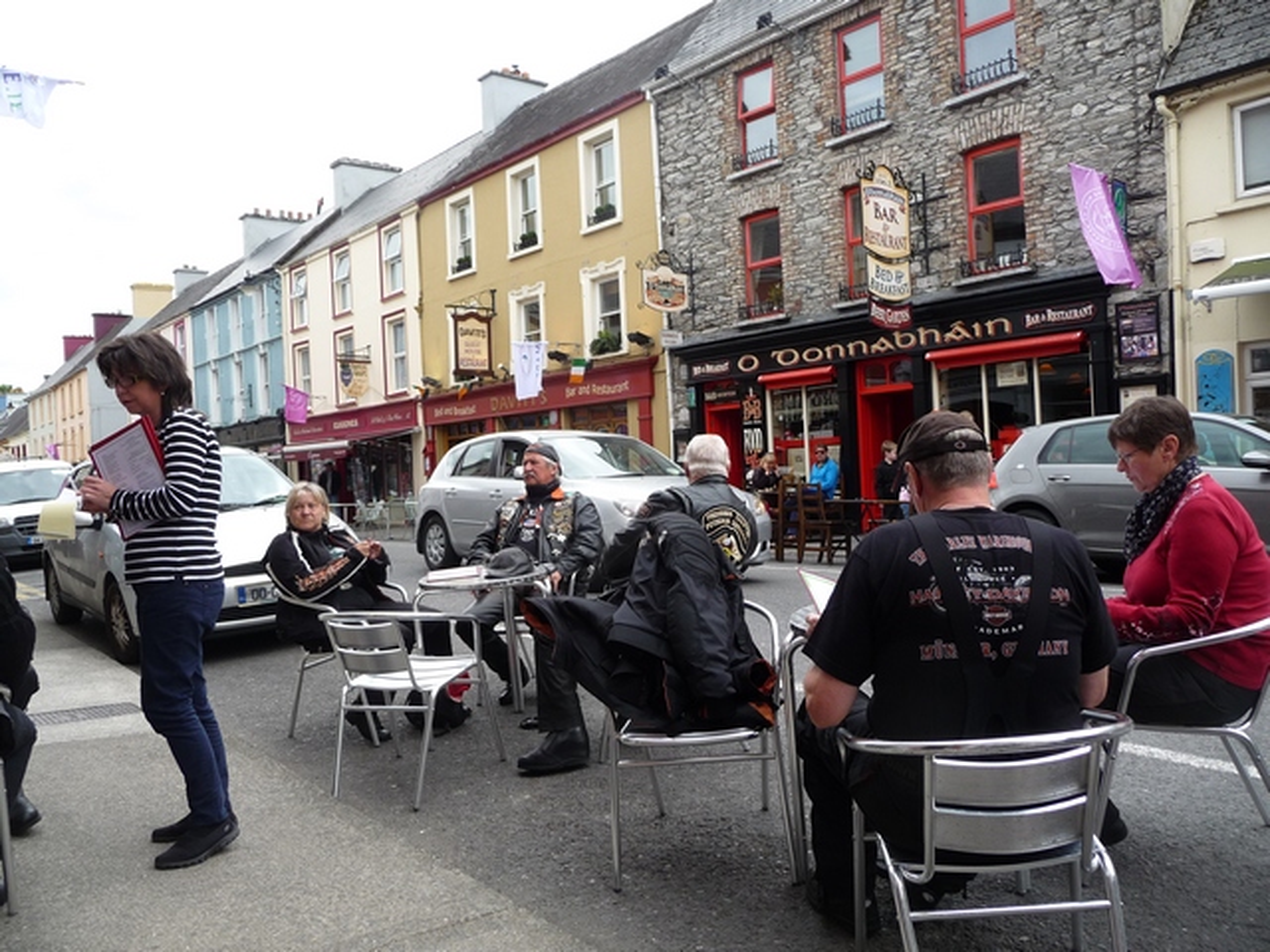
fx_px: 1027
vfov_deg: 49.7
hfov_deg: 63.4
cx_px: 635
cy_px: 476
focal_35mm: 28
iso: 100
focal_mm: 4.7
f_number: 3.3
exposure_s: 1/250
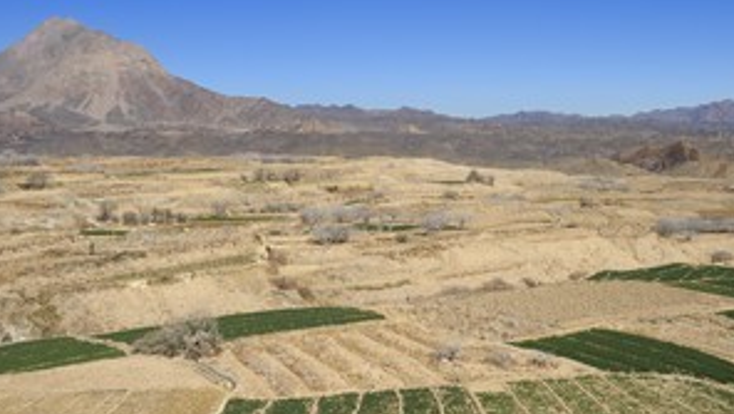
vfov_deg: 26.0
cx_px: 427
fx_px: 896
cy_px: 223
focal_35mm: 46
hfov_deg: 44.4
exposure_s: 1/250
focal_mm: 31
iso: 200
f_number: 16
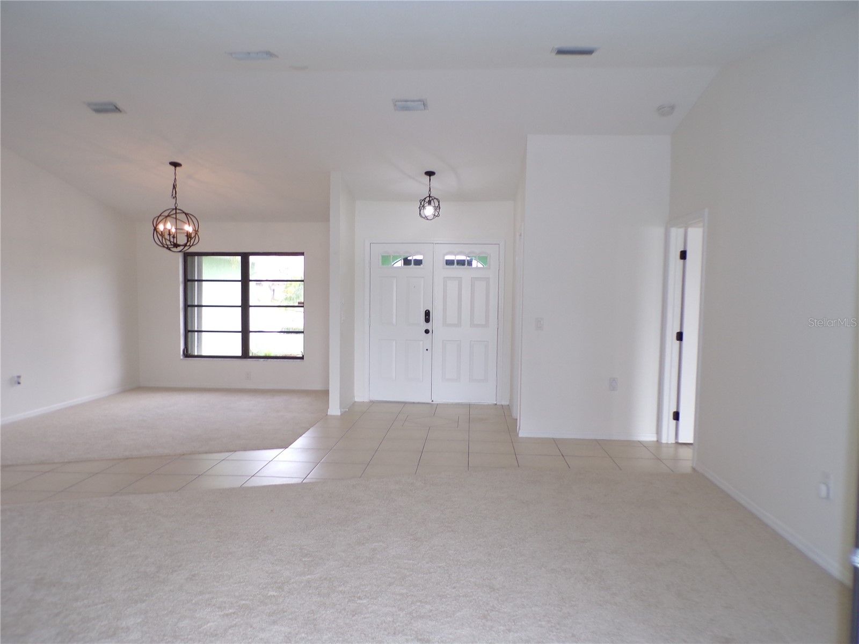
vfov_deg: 56.8
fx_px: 596
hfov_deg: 71.6
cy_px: 322
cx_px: 430
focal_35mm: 24
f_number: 3
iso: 100
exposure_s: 1/40
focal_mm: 4.3
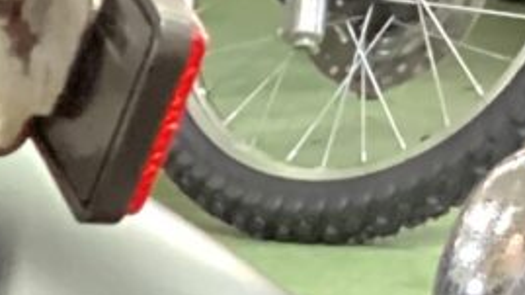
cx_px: -638
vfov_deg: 4.7
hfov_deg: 8.4
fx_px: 3353
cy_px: 1026
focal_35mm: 241
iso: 500
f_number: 2.4
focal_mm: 3.3
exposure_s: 1/30
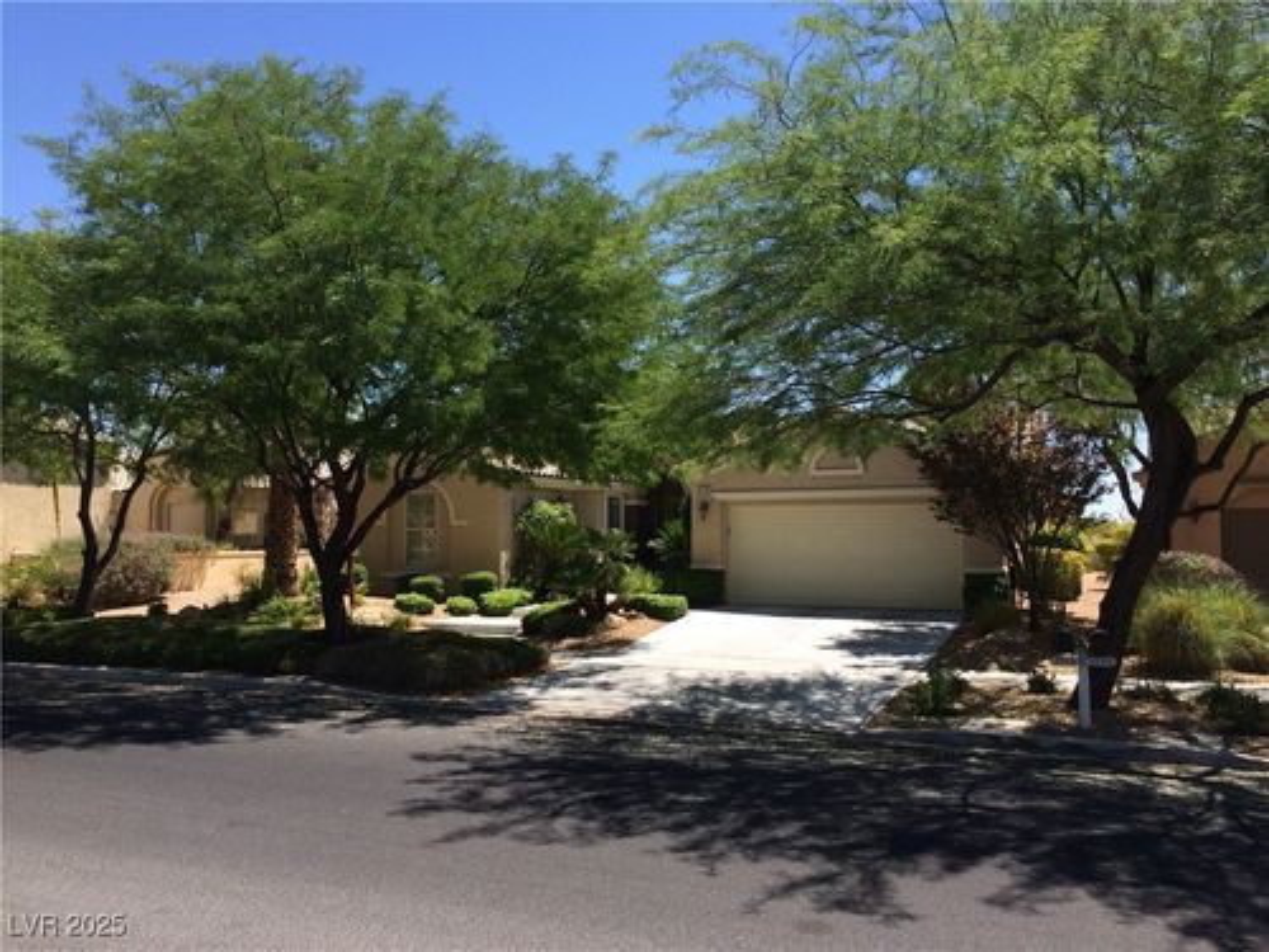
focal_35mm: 30
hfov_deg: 60.0
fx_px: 1100
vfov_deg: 46.8
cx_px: 634
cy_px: 476
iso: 32
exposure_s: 1/1642
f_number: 2.2
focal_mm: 4.12
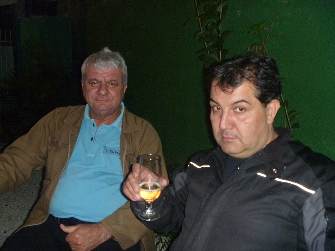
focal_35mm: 35
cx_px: 168
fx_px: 339
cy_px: 126
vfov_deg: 40.7
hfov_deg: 52.6
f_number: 3.5
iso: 400
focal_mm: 6.3
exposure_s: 1/30
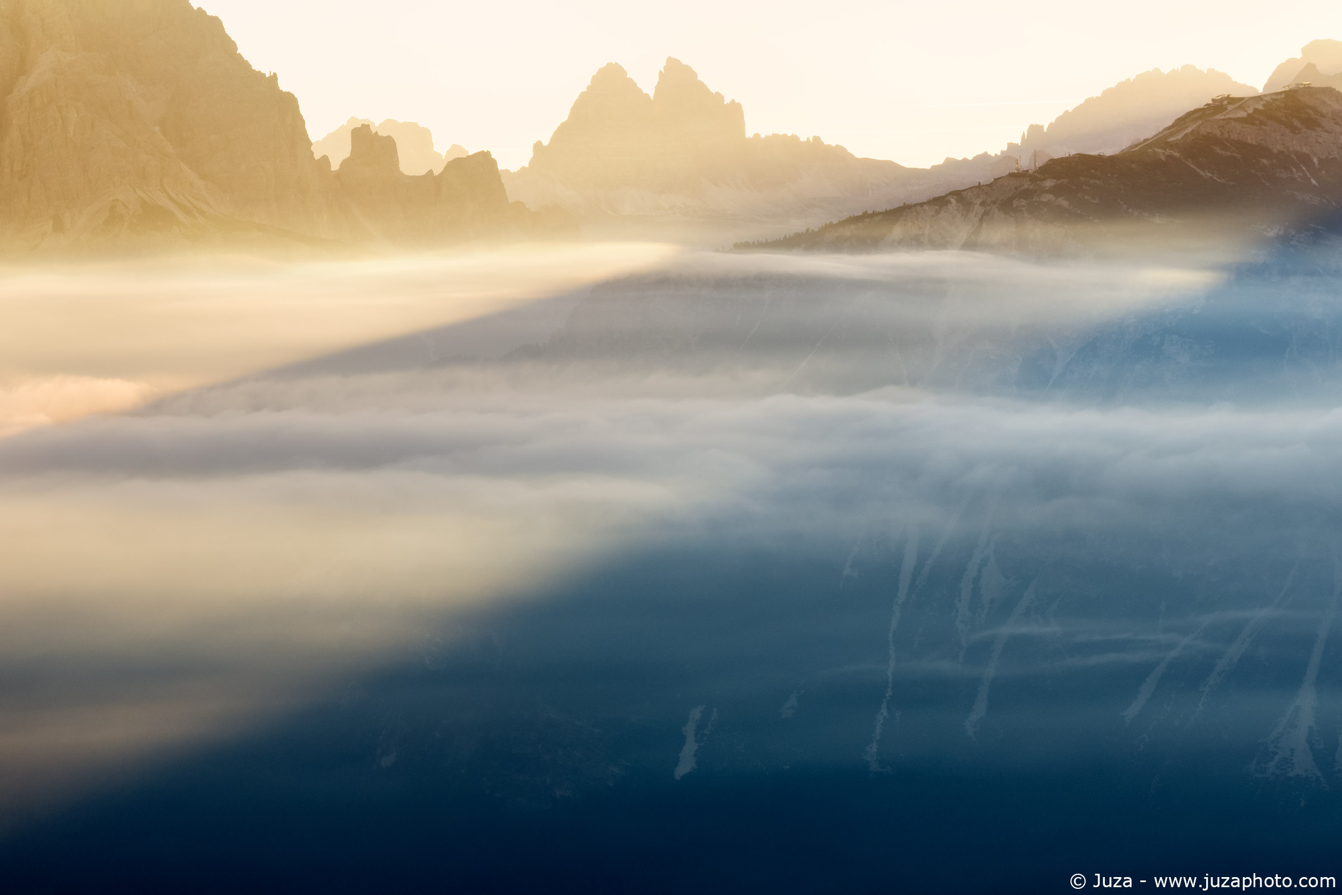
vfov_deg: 13.6
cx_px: 671
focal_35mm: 100
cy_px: 448
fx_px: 3746
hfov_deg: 20.3
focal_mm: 67
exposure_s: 1/80
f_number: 9
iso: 100
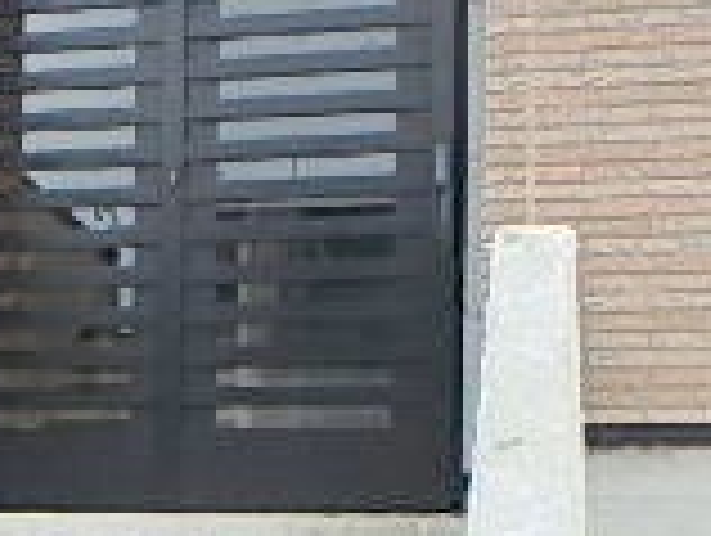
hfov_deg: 22.1
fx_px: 1749
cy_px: 599
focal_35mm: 85
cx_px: 0
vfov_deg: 16.8
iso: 250
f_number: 3.5
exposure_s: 1/30
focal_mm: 3.7
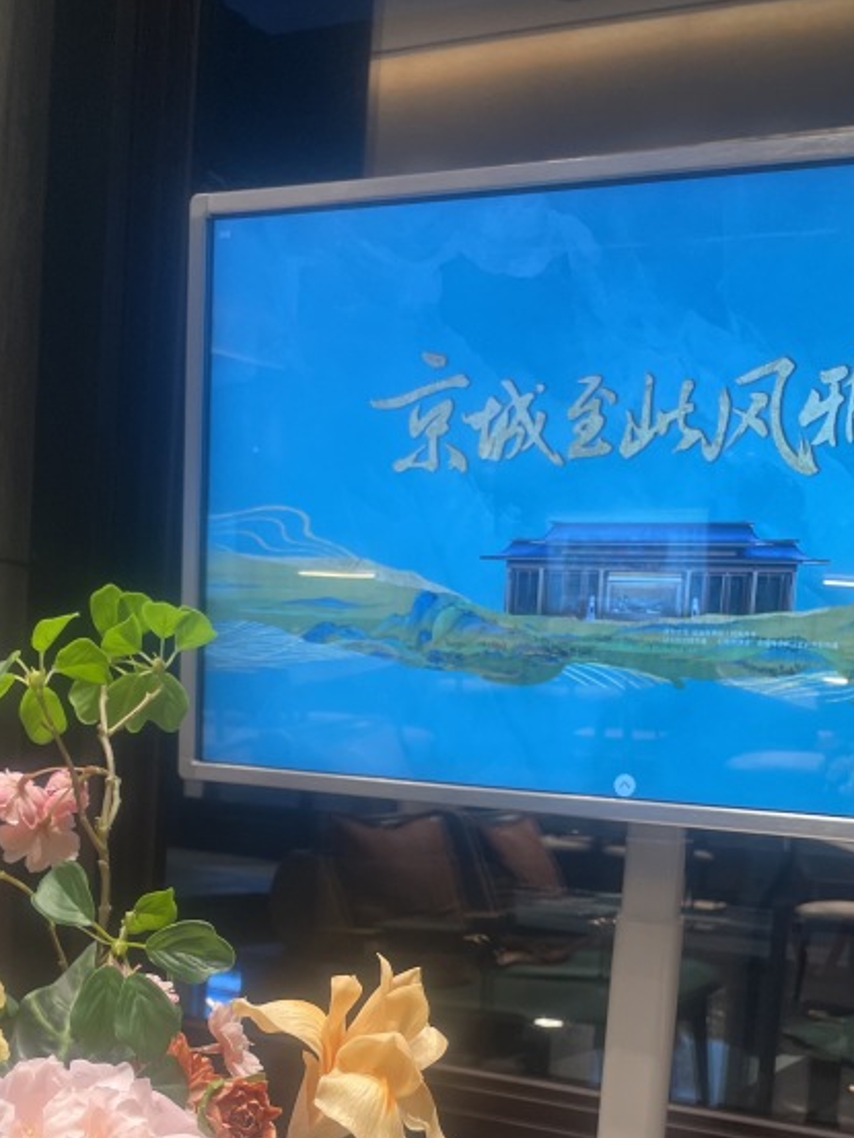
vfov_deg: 38.4
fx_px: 1545
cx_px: 428
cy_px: 959
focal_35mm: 47
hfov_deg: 30.9
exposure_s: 1/50
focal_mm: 4.2
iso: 100
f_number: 1.6
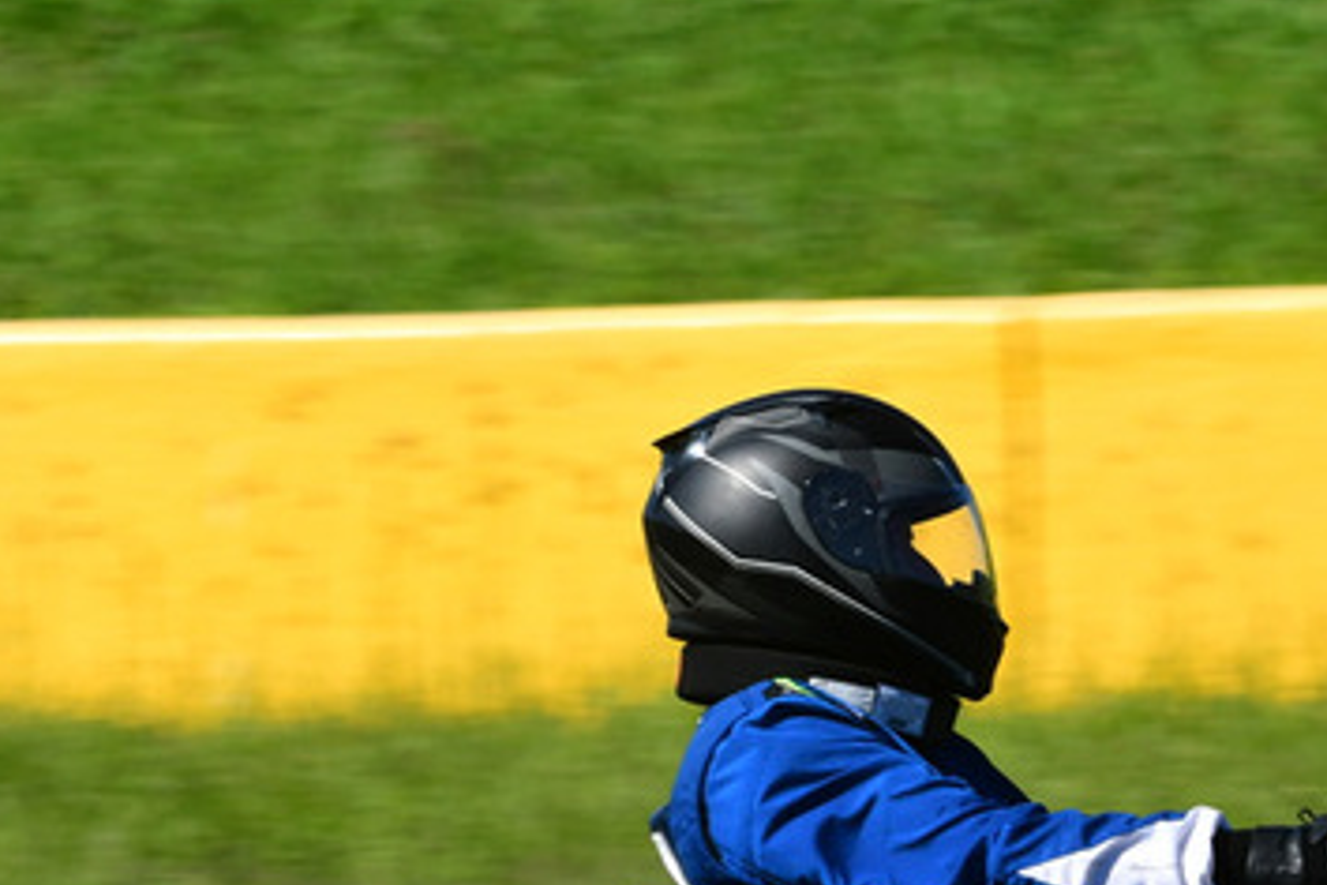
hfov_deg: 2.5
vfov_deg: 1.7
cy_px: 555
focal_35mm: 813
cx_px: 1331
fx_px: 29966
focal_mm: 240
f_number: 13
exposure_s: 1/640
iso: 500
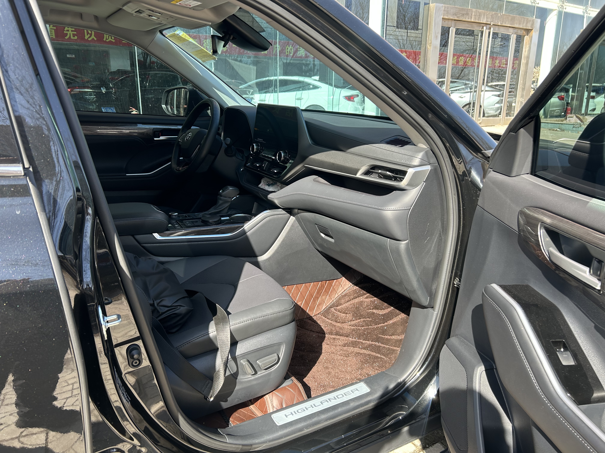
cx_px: 302
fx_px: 454
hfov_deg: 67.3
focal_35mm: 26
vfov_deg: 53.1
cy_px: 226
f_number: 1.5
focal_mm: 5.7
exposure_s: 1/439
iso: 50
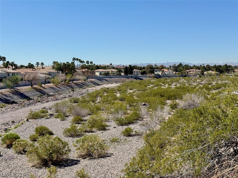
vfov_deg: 30.3
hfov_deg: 39.7
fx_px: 330
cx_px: 119
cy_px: 89
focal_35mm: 48
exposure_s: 1/6024
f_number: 1.78
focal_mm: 6.76
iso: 64
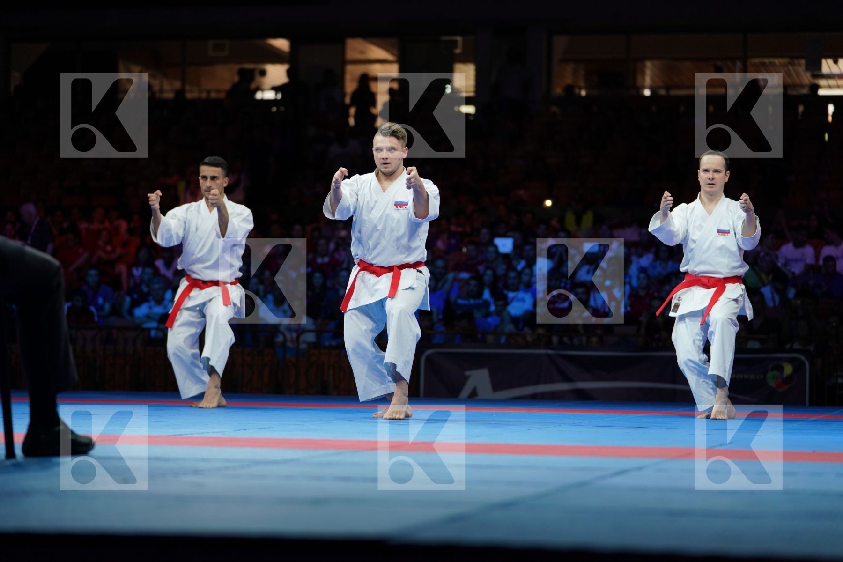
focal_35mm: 104
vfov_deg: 13.2
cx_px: 422
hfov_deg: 19.6
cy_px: 281
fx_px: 2435
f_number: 2.8
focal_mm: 104
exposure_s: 1/500
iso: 500
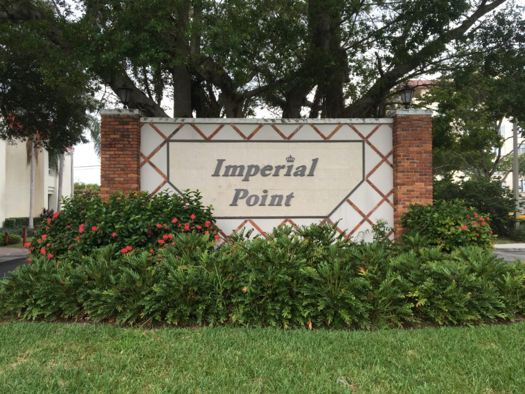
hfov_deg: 61.7
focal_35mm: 29
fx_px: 440
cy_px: 197
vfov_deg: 48.2
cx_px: 262
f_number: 2.2
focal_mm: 4.15
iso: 40
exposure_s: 1/120
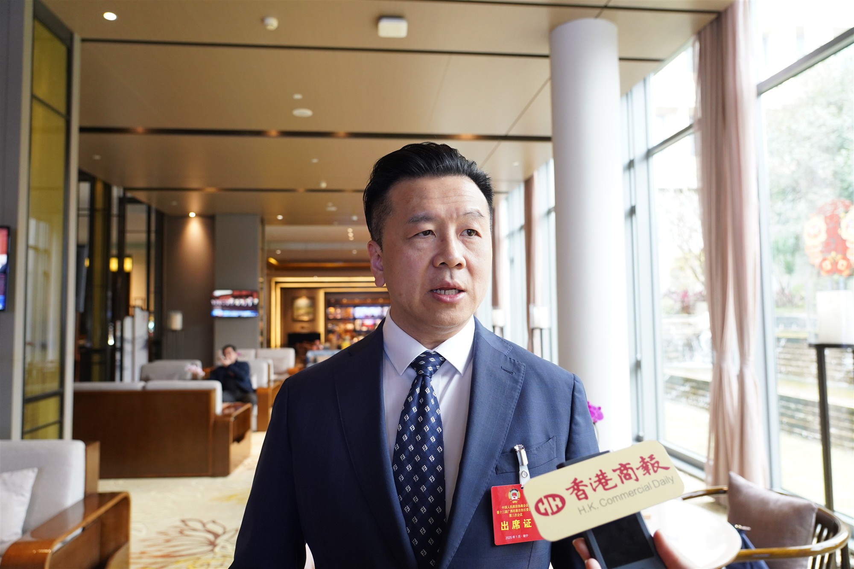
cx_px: 427
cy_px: 284
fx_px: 569
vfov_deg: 53.1
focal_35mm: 24
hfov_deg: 73.7
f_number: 4
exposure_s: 1/100
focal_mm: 24
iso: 2000
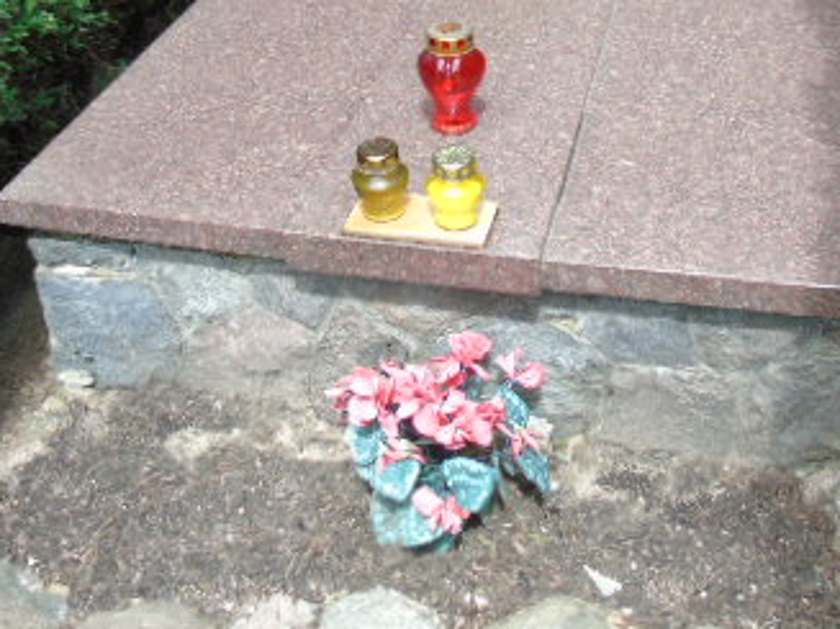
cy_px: 39
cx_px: 447
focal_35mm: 49
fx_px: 1189
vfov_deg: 28.3
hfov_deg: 38.9
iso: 80
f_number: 3.4
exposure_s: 1/200
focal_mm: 4.4
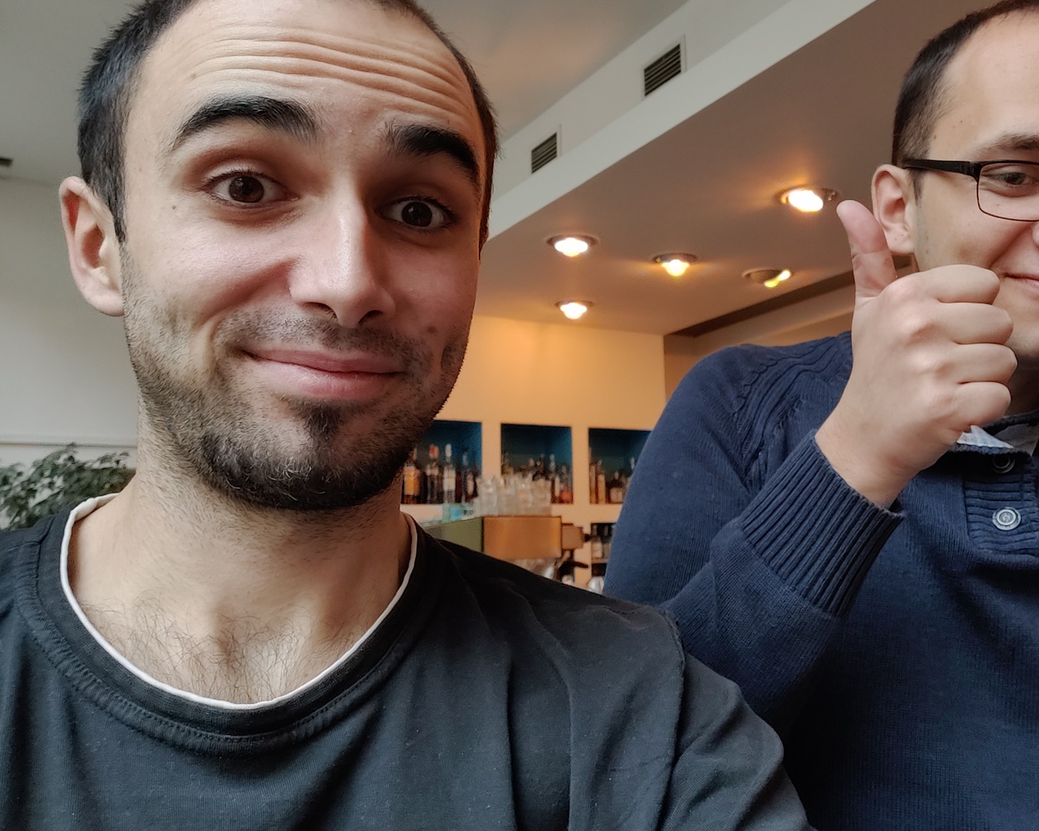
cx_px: 728
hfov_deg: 60.1
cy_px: 358
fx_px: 861
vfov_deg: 51.4
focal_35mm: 28
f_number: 2
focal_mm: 3.45
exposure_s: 1/50
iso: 320
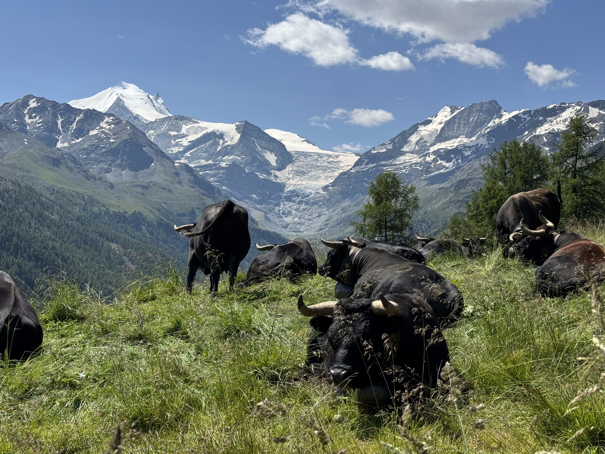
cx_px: 302
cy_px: 227
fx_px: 839
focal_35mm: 48
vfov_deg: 30.3
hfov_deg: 39.7
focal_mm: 6.76
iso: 64
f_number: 1.78
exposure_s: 1/4975
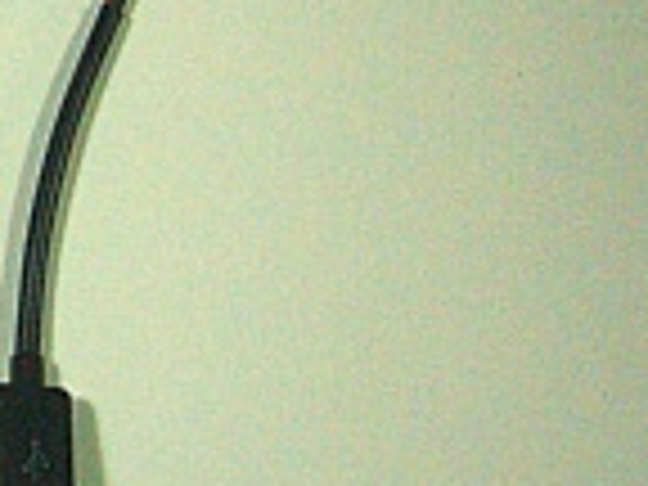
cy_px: 153
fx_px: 1610
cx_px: -194
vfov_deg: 17.1
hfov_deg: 20.7
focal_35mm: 86
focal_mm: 4.6
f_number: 2.8
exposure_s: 1/100
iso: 400
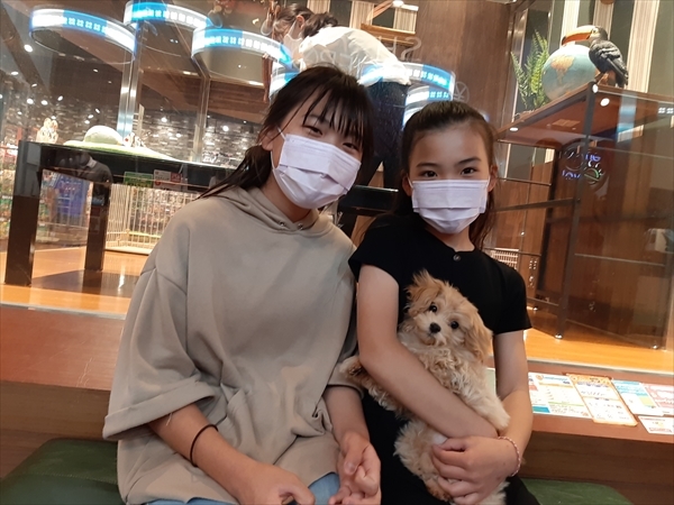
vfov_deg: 53.1
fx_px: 506
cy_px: 252
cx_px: 337
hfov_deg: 67.3
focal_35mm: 26
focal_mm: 3.93
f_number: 1.7
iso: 100
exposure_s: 1/50
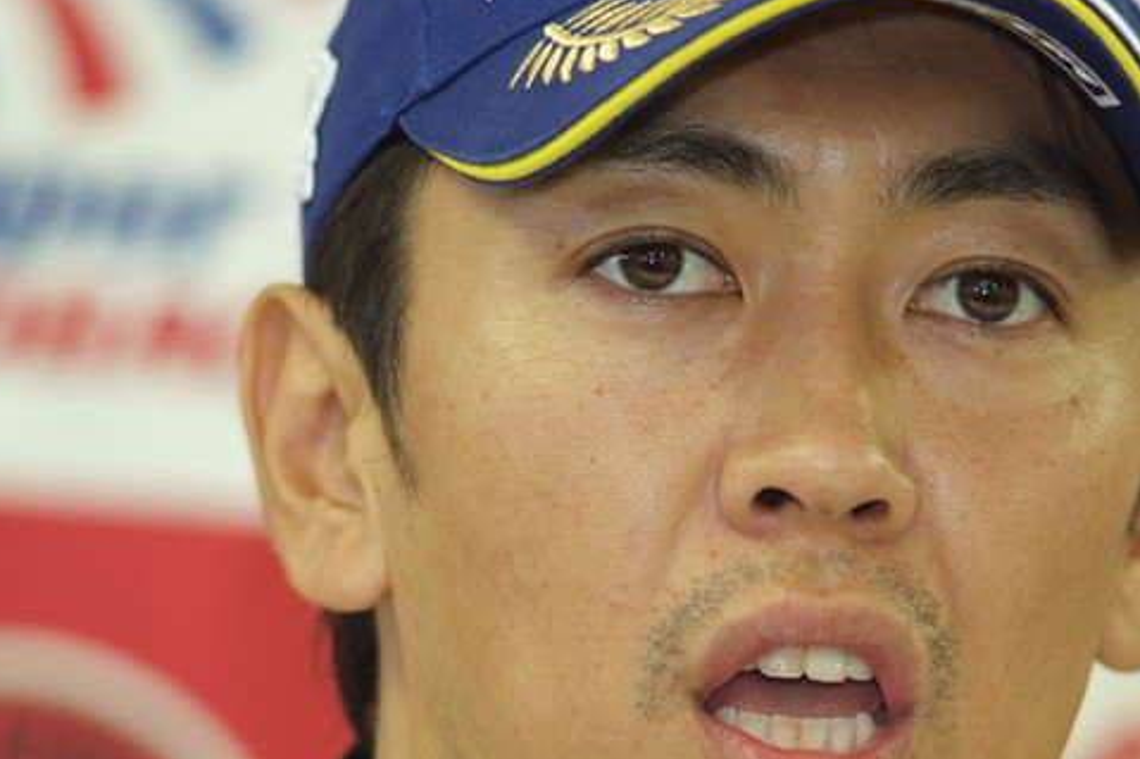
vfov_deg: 3.4
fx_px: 12852
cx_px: 628
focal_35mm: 406
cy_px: 550
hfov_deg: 5.1
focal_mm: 180
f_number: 2.8
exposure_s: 1/125
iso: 800
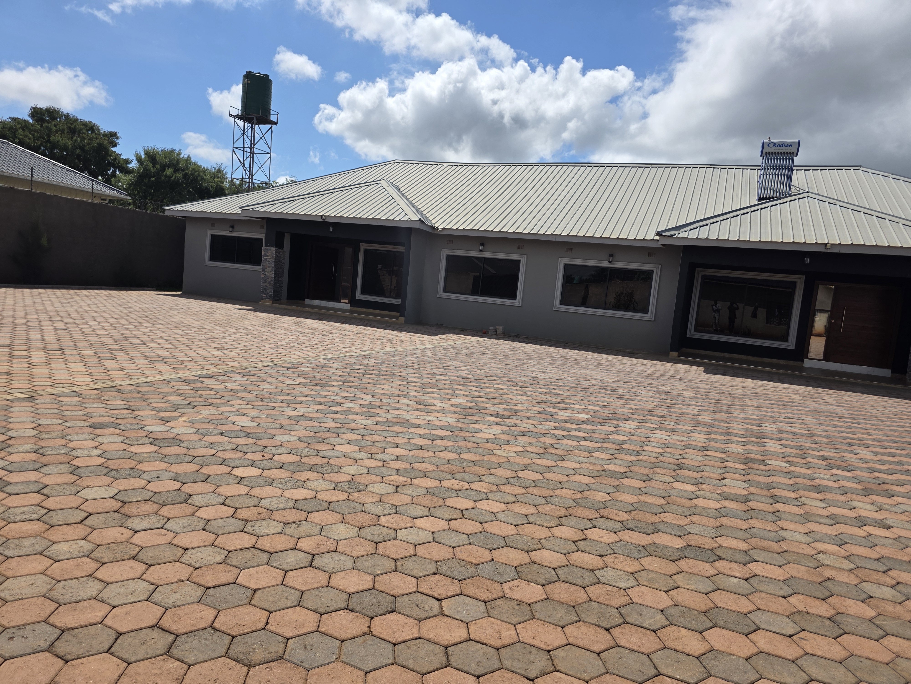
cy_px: 342
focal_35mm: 23
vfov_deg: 58.9
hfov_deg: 73.9
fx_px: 605
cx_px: 456
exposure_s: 1/7944
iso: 64
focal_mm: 6.3
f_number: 1.7
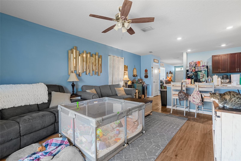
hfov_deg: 96.7
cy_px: 80
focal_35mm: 16
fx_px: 107
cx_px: 120
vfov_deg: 73.7
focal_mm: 16
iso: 400
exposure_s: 1/125
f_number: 8
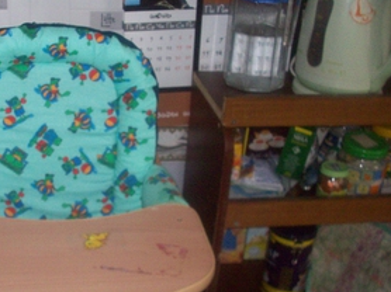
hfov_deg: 31.5
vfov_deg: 24.3
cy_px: 178
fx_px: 677
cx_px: 84
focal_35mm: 60
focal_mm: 6.2
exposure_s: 1/64
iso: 200
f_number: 2.8
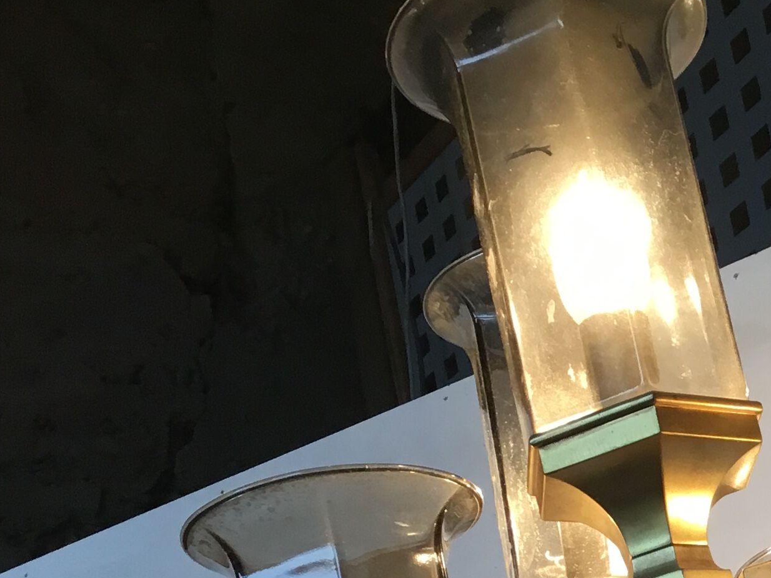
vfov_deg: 17.2
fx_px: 1826
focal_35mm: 82
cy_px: 691
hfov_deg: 22.7
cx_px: 803
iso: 25
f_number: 2.4
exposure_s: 1/33
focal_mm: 3.3
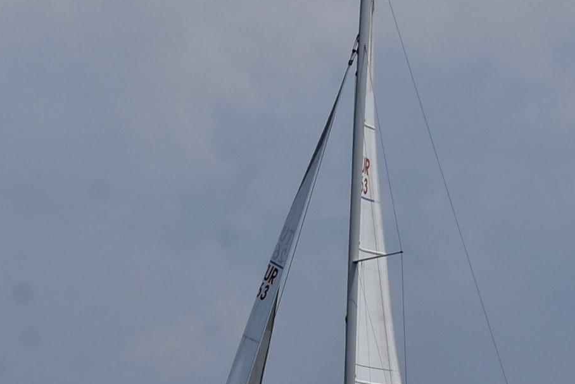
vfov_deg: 4.6
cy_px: 363
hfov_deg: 6.9
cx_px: 146
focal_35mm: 300
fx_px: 4795
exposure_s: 1/3200
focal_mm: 70
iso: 400
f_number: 11
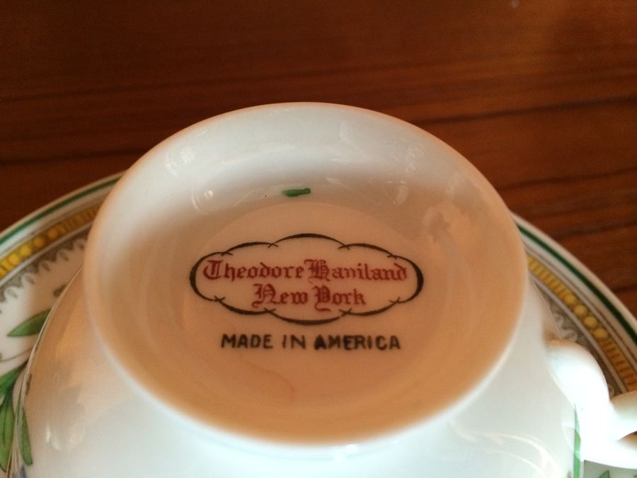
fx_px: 552
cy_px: 239
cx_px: 318
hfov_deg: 60.0
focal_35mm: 30
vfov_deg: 46.8
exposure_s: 1/30
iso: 200
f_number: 2.2
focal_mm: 4.12
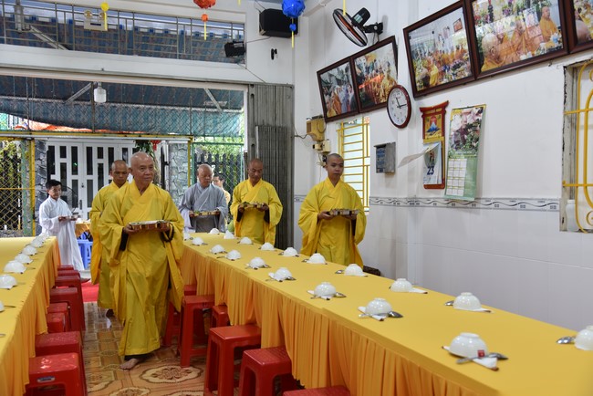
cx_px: 296
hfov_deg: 54.4
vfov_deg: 37.9
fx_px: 577
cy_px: 198
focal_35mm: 35
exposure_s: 1/60
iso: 400
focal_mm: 35
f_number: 4
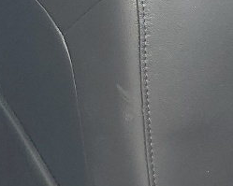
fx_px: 1124
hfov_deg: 10.7
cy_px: -9
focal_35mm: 163
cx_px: -260
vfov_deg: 9.4
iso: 50
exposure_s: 1/667
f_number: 1.5
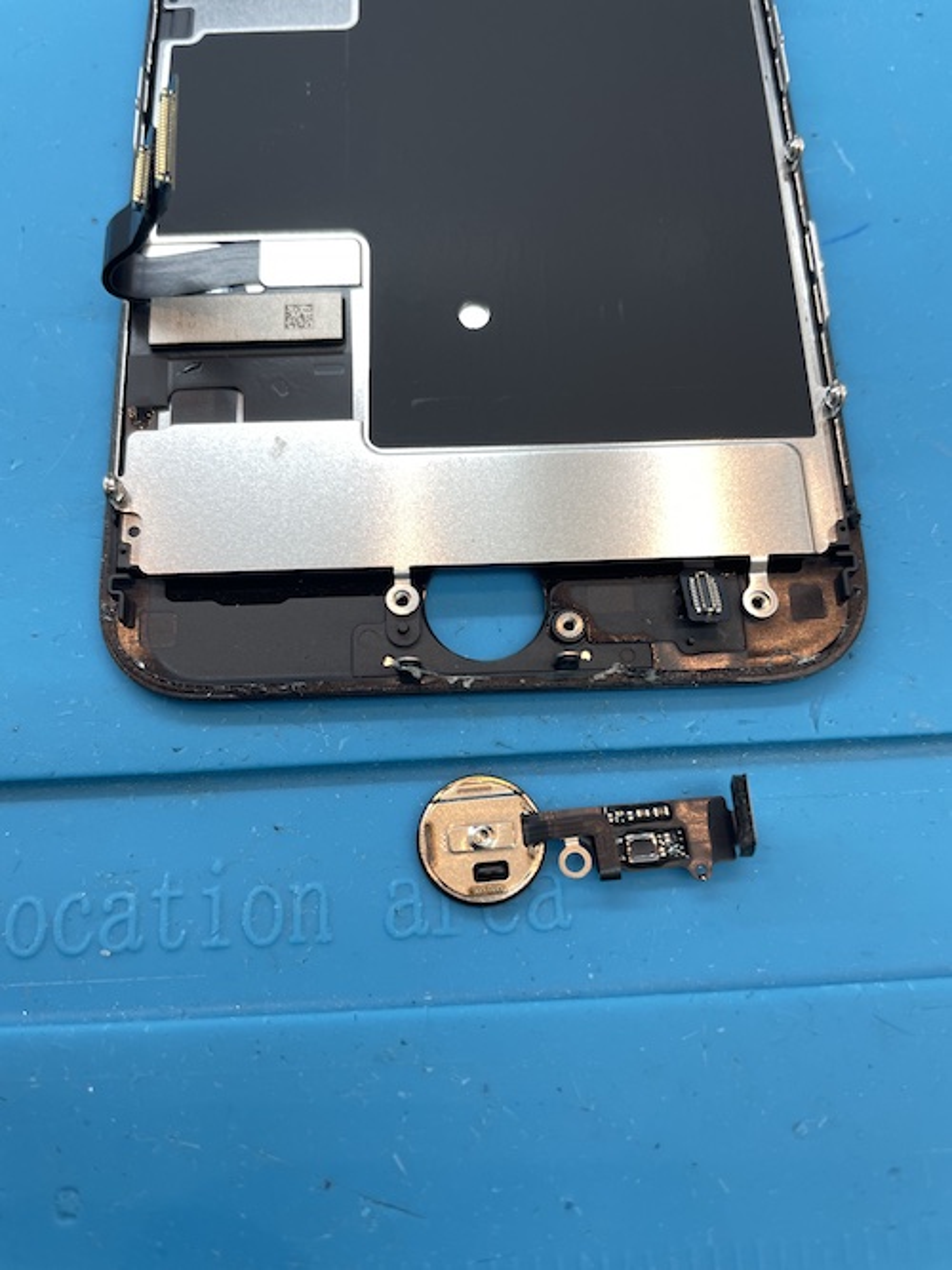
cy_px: 635
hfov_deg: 53.0
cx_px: 476
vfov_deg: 67.3
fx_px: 954
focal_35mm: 26
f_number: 1.6
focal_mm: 4.2
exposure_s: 1/120
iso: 50
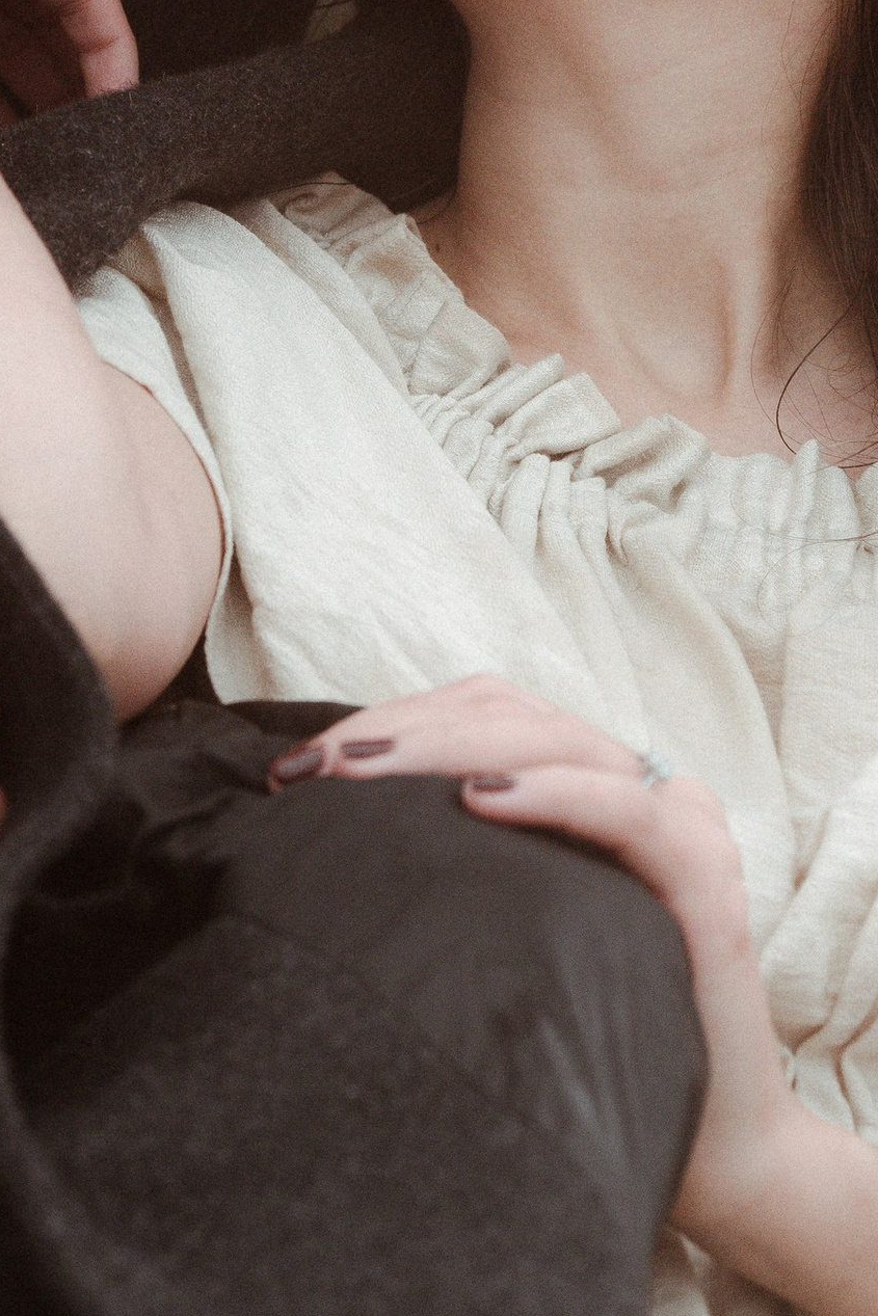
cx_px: 404
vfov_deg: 5.0
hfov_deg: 3.4
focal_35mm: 409
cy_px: -426
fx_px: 14957
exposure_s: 1/500
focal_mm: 135
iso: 500
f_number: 4
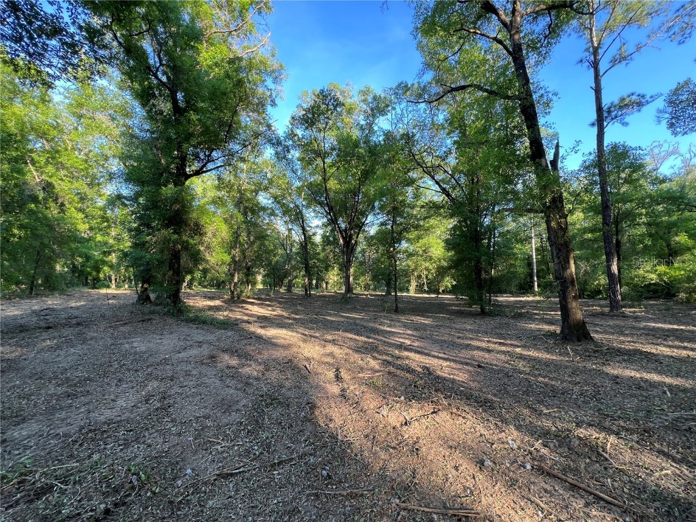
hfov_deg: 106.2
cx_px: 348
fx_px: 261
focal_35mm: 13
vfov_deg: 89.9
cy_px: 261
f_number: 1.8
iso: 40
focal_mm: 1.57
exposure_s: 1/99
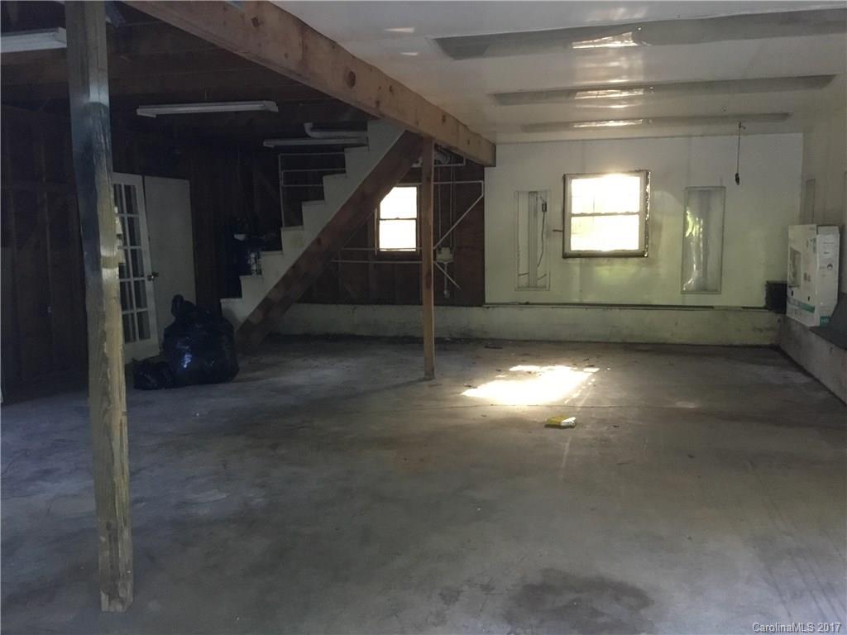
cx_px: 424
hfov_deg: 58.4
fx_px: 759
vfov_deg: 45.4
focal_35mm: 31
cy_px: 318
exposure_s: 1/15
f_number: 2.4
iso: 200
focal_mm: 3.3
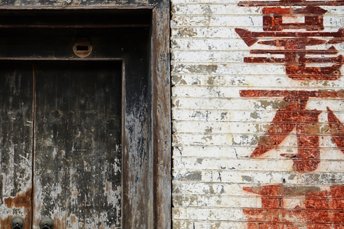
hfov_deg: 30.5
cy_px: 132
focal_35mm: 63
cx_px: 36
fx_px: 602
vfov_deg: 21.6
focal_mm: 29
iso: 250
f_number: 8
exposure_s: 1/100
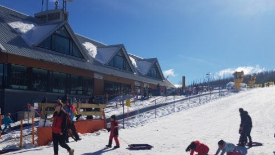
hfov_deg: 66.0
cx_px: 135
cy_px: 100
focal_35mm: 29
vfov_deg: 39.9
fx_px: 212
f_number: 1.7
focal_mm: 4.3
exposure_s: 1/6272
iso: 40
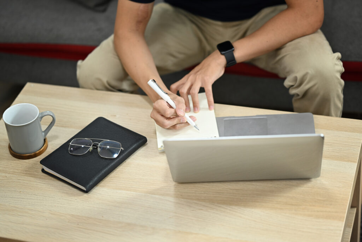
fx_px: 855
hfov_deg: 23.9
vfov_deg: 16.1
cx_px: 181
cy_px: 121
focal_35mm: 85
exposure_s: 1/125
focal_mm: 85
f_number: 2
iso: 400
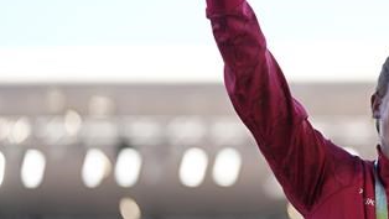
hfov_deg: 7.3
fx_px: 3044
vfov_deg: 4.1
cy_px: 135
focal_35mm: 295
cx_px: 380
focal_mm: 136
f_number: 2.8
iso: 320
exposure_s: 1/1250
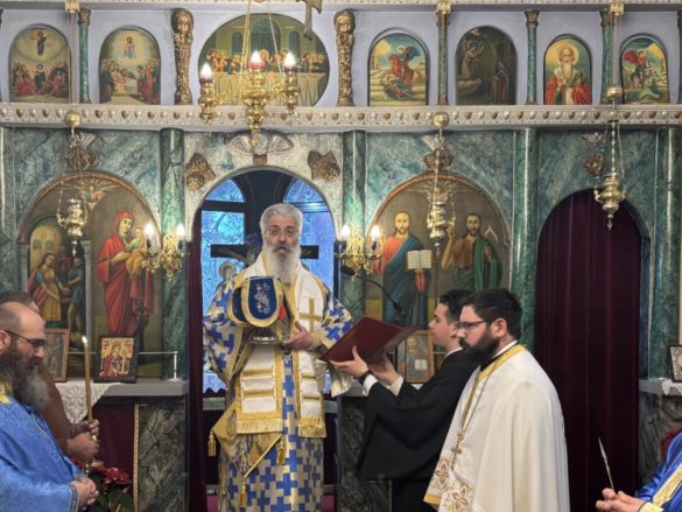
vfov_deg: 34.0
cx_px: 270
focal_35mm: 42
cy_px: 346
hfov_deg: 44.5
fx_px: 828
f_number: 1.78
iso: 160
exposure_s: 1/100
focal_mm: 6.76
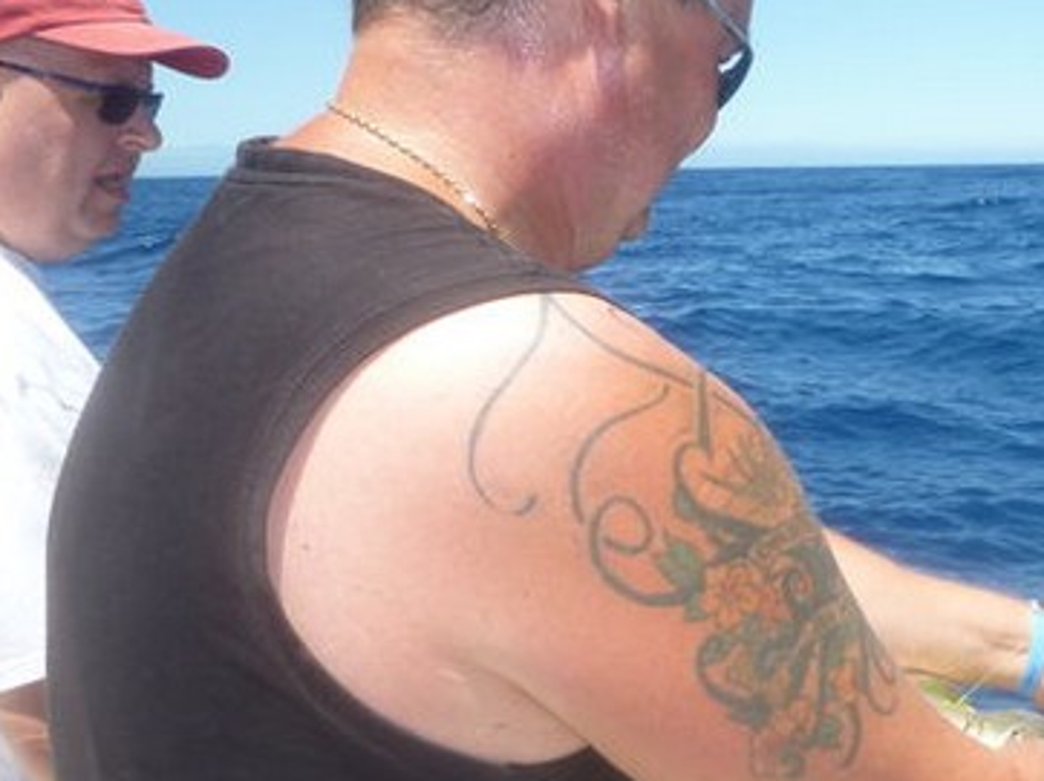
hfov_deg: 34.0
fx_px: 1628
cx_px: 900
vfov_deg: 27.0
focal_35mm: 54
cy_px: 424
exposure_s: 1/640
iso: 100
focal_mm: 5.5
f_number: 3.5
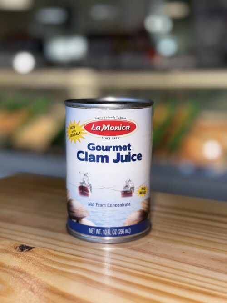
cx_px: 114
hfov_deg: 30.3
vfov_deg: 39.7
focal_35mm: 48
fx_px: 420
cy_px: 152
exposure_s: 1/328
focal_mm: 6.76
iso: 50
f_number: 1.78
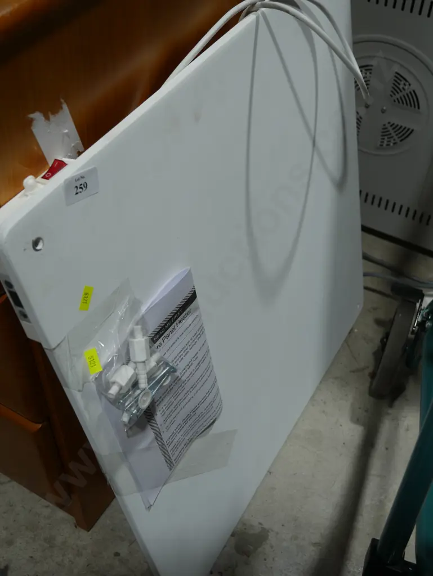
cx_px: 216
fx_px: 700
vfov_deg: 44.8
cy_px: 288
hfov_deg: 34.4
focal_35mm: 42
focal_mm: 21
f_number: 4.6
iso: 200
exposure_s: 1/125
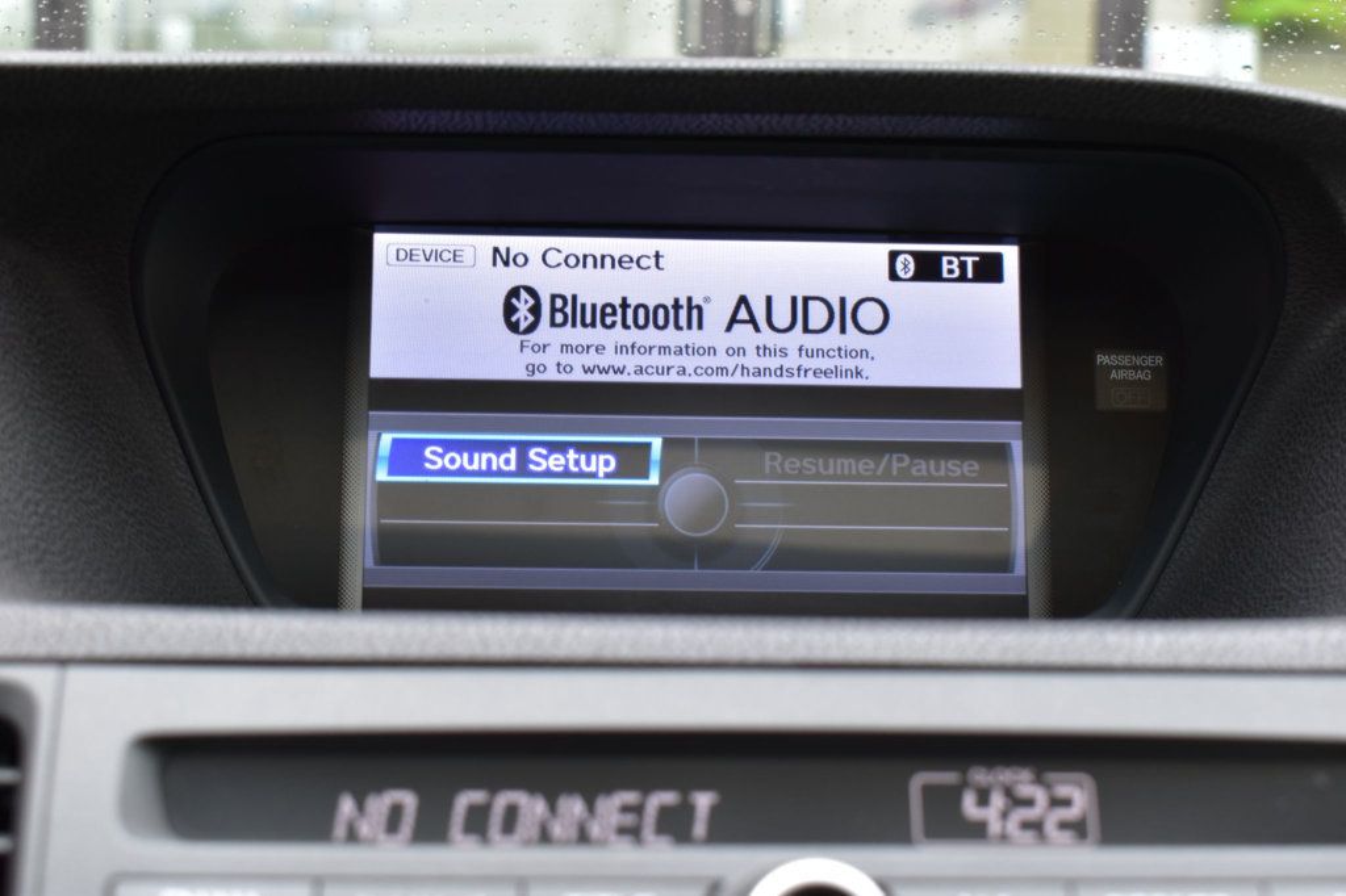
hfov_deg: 35.1
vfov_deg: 23.8
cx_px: 673
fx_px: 2130
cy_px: 448
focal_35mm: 57
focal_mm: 38
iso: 400
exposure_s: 1/25
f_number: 7.1
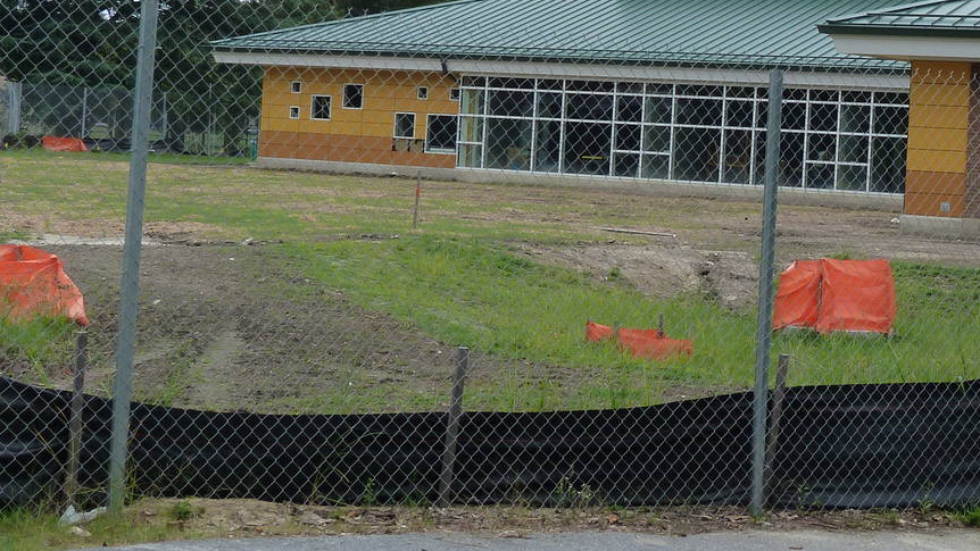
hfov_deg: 23.0
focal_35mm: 91
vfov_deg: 13.2
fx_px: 2365
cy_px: 105
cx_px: 836
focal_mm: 8.1
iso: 125
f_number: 5.6
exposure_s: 1/200
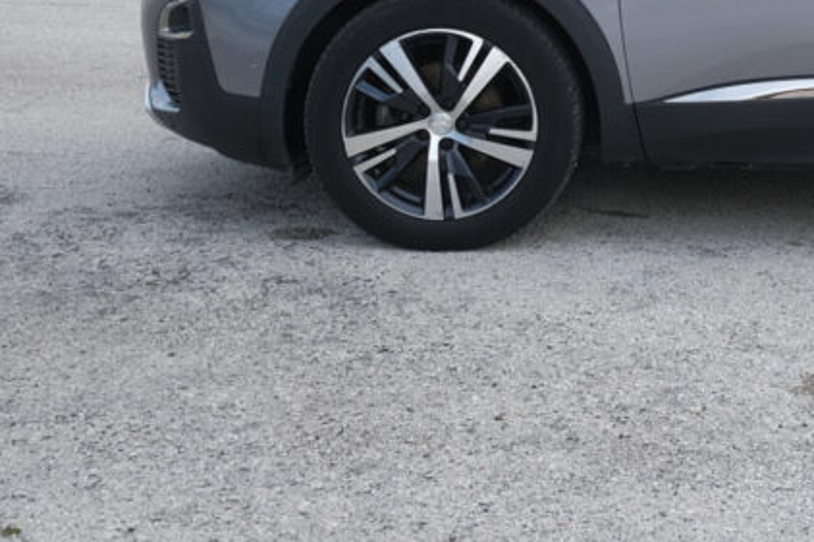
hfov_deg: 22.3
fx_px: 1921
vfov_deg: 15.7
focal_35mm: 85
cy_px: -43
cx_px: 937
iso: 160
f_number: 9
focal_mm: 23.5
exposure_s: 1/80
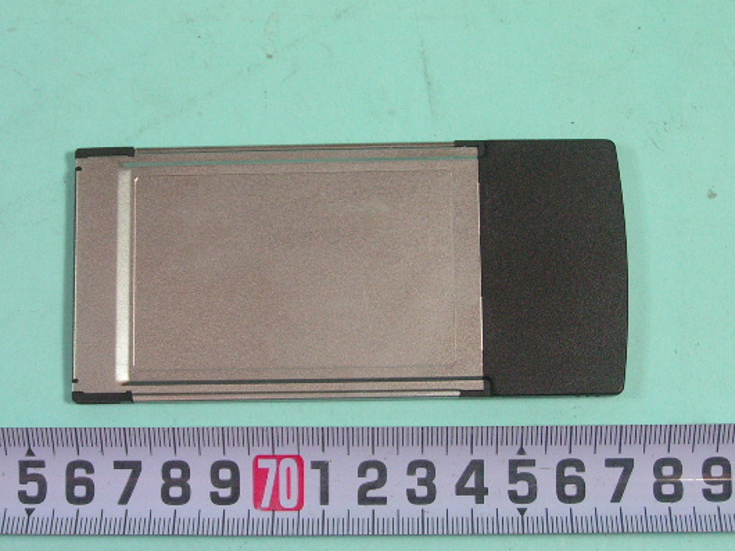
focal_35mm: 87
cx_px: 366
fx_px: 1846
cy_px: 290
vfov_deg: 17.0
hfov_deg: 22.5
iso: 160
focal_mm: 12.1
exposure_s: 1/80
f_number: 3.2
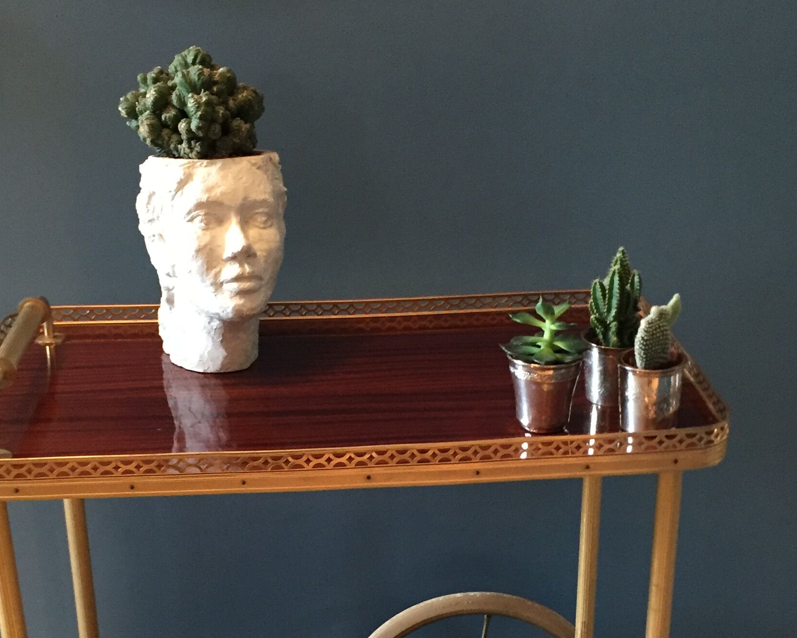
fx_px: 1321
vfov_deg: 26.9
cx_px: 377
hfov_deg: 33.6
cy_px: 453
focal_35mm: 56
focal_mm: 4.15
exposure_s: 1/20
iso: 250
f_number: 2.2
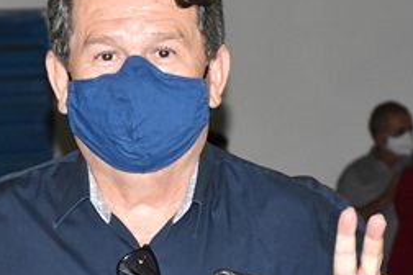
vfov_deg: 5.1
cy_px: 284
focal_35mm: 267
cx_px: 143
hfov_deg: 7.7
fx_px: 3063
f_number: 5.6
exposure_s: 1/200
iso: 3200
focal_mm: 56
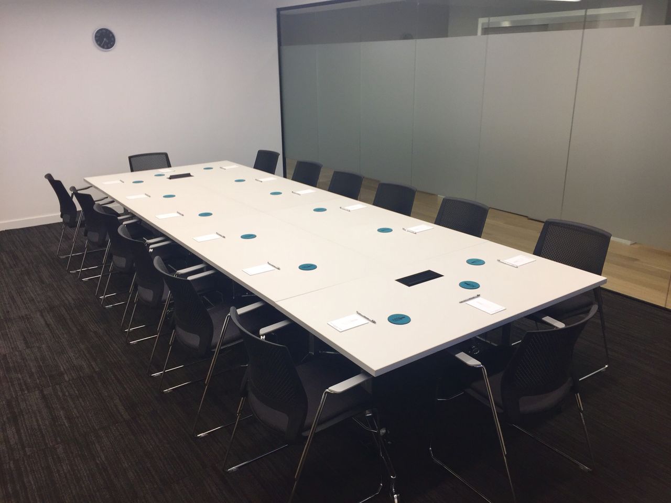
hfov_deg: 61.7
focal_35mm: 29
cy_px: 252
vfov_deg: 48.2
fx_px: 562
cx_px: 336
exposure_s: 1/60
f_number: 2.2
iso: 40
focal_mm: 4.15
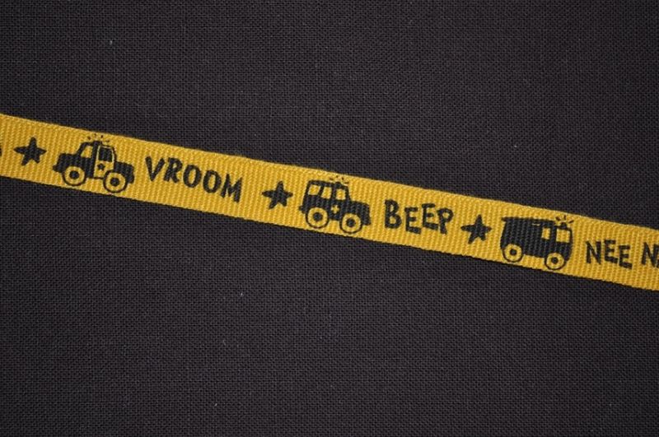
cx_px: 330
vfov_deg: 18.1
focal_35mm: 75
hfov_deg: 27.0
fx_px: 1371
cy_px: 218
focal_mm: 50
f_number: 5.6
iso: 360
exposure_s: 1/60
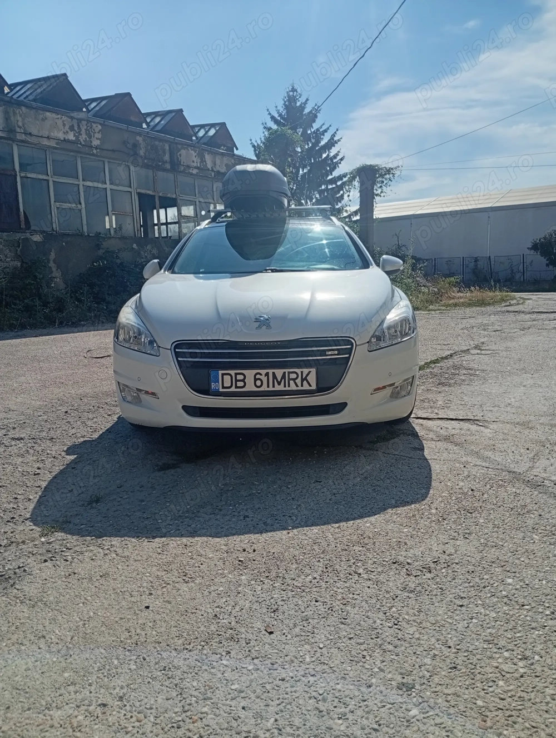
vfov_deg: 65.2
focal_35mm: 27
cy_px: 369
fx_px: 577
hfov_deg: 51.5
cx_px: 278
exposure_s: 1/932
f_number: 1.8
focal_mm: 3.98
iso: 51
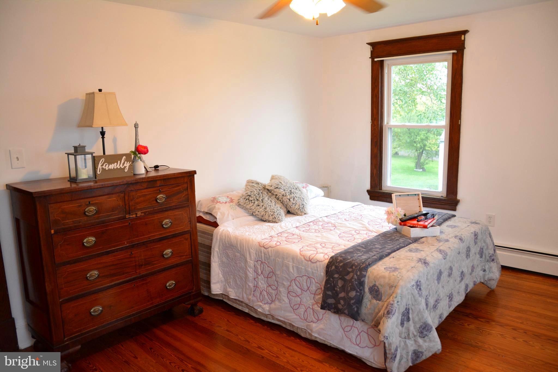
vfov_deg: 50.4
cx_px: 279
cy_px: 186
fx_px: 395
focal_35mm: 26
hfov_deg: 70.4
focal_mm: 17
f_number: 4
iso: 800
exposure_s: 1/60
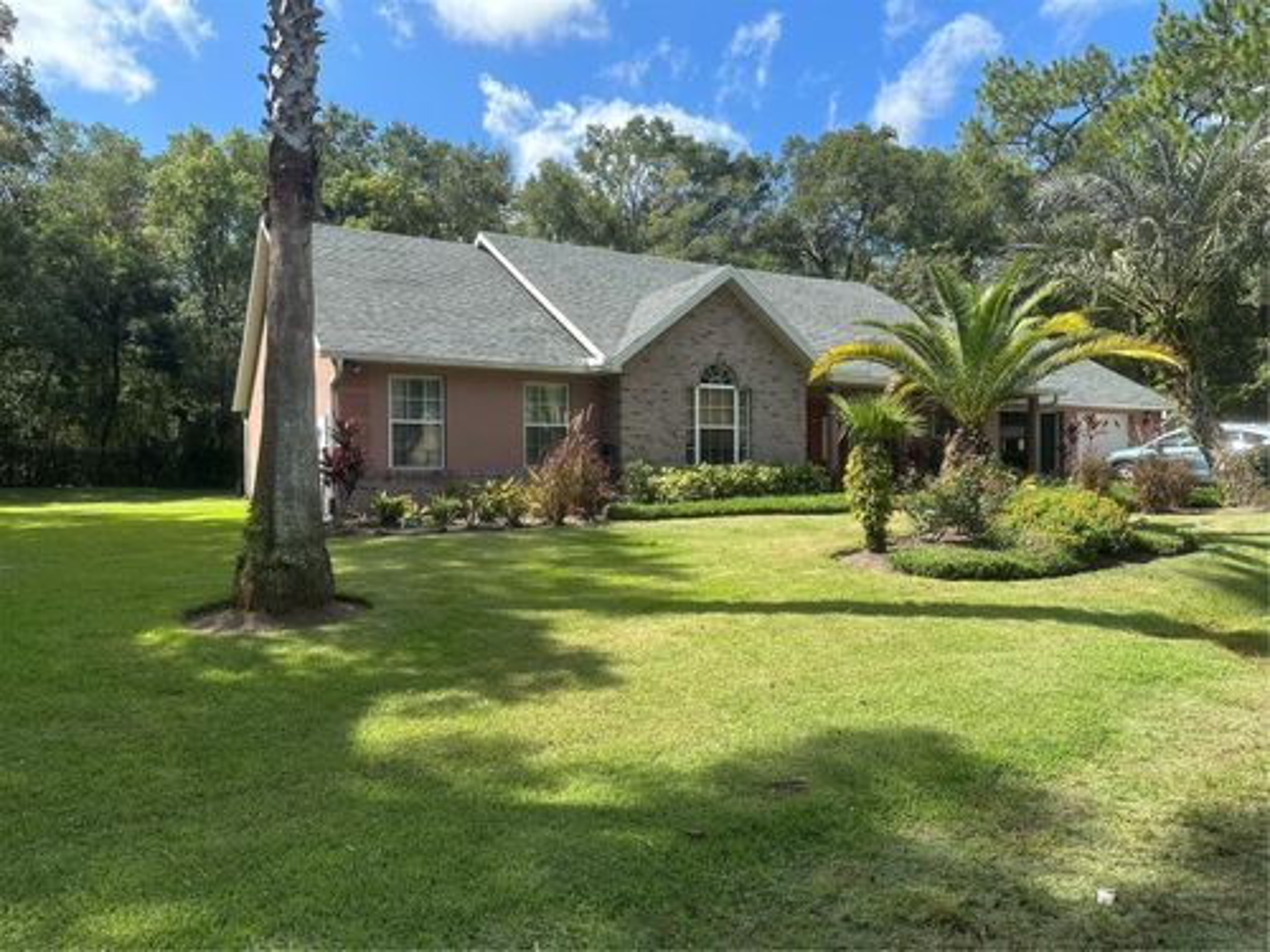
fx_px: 881
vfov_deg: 56.8
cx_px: 635
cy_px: 476
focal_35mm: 24
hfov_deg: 71.6
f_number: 1.78
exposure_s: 1/2110
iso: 80
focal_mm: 6.86
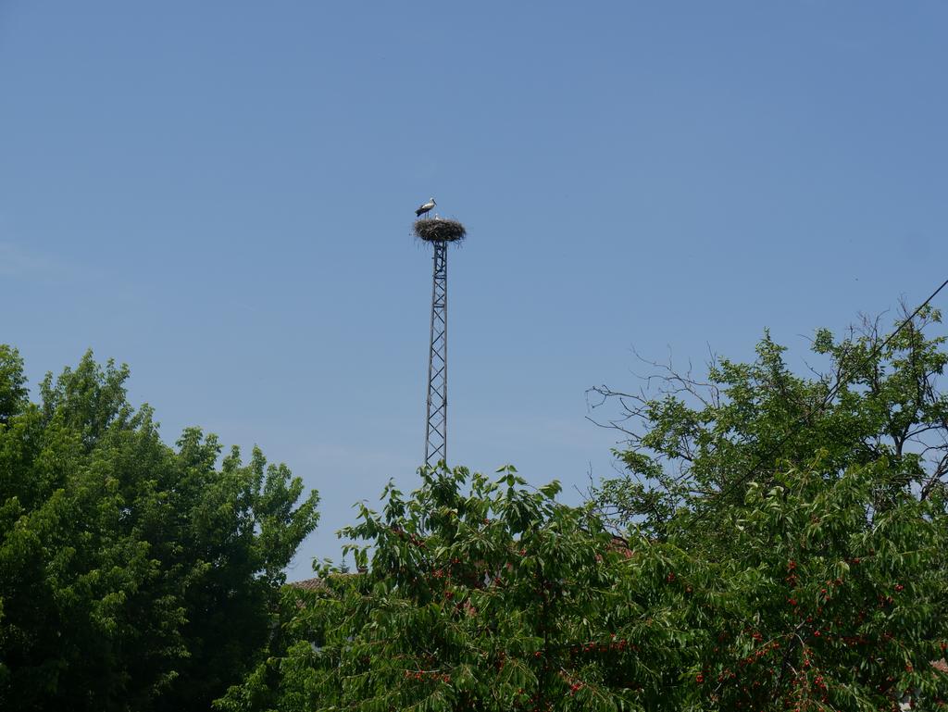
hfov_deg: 23.3
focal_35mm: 84
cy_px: 356
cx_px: 474
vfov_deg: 17.6
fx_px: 2302
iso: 200
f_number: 10
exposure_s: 1/500
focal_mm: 42
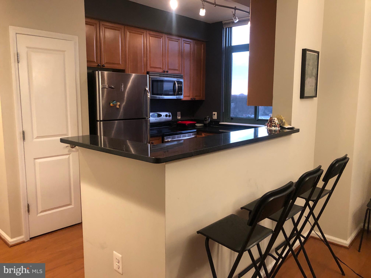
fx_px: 300
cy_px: 139
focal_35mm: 28
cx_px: 186
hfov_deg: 63.4
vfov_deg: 49.7
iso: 100
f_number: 1.8
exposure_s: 1/15
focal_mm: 4
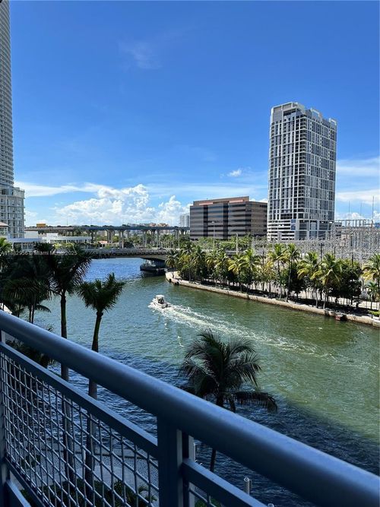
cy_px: 254
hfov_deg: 56.8
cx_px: 190
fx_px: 351
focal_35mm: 24
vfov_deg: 71.6
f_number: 1.78
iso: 80
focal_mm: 6.86
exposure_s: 1/4762
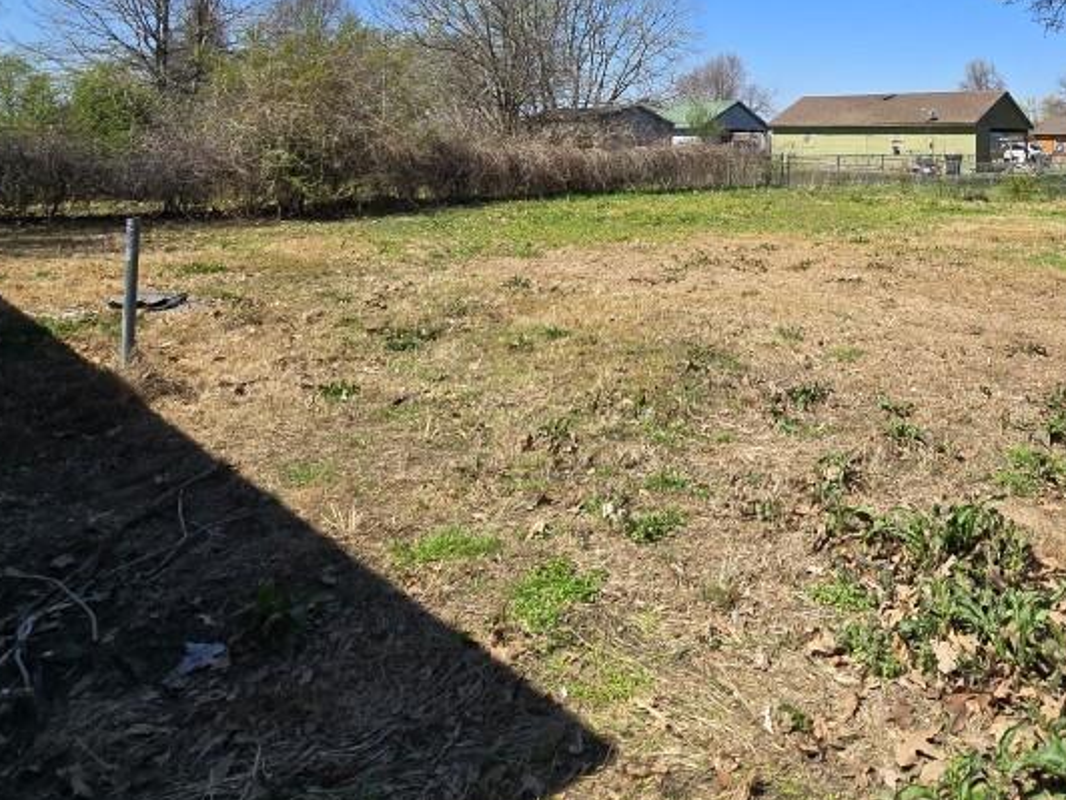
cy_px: 88
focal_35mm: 25
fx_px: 770
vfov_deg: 49.3
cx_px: 771
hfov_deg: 66.0
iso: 50
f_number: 2.2
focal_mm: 2.2
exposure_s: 1/2163
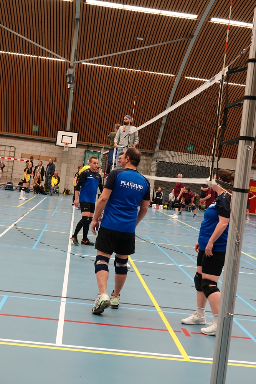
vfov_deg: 36.9
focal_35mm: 54
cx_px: 128
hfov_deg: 25.1
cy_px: 192
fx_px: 576
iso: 800
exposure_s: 1/60
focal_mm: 19.68
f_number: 3.2
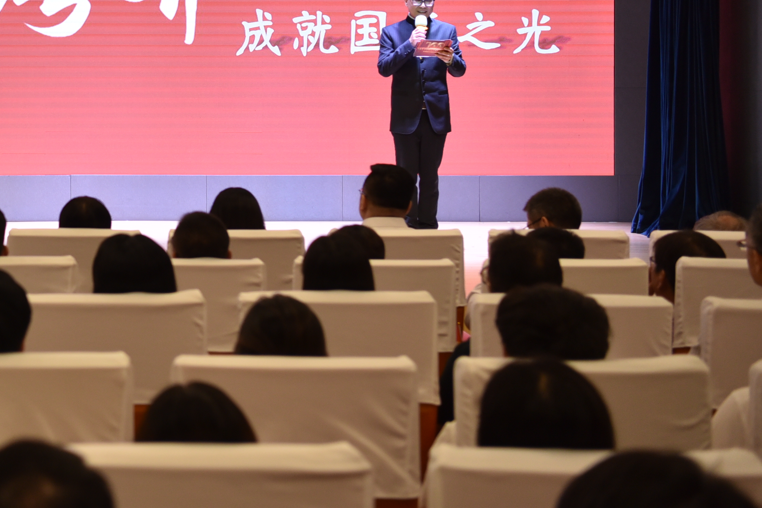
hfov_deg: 21.6
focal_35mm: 91
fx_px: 1926
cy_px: 75
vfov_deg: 14.9
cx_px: 7
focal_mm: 45
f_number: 3.2
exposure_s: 1/200
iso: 800
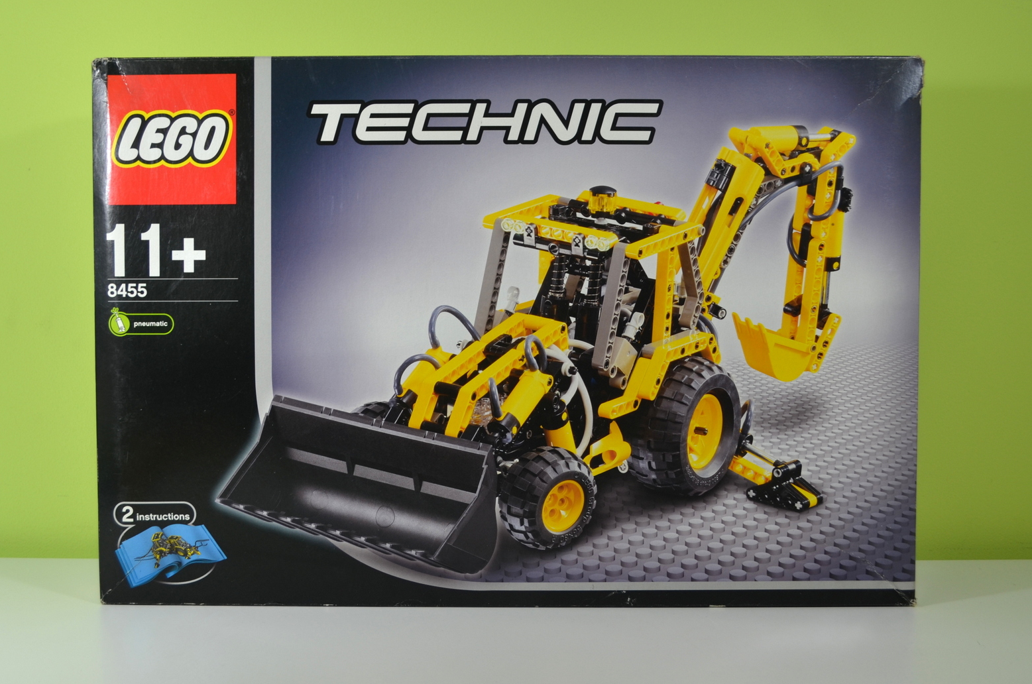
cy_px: 338
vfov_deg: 35.8
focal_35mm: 37
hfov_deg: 52.0
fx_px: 1059
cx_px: 508
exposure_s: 1/15
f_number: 5
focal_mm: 24
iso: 125
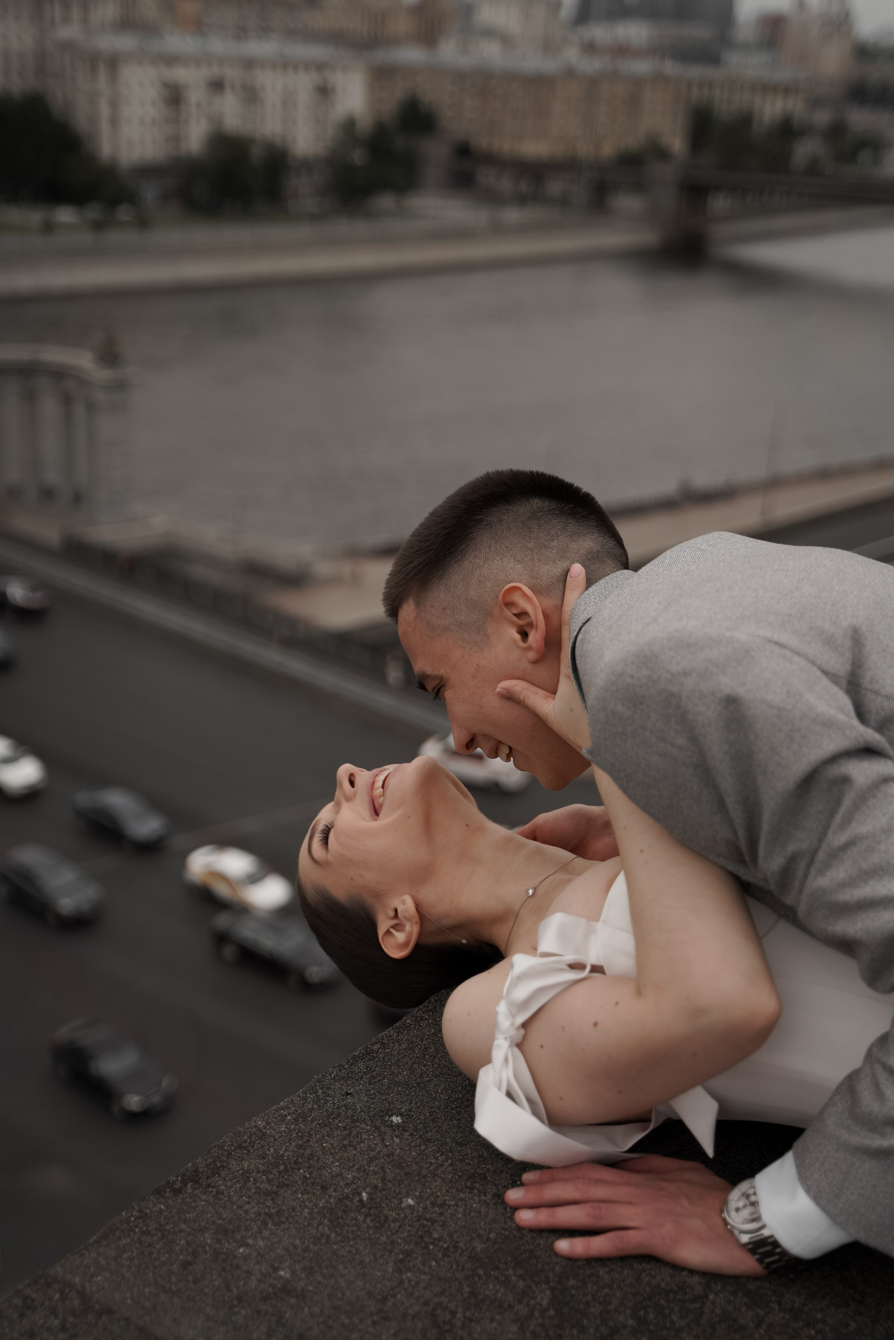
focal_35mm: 44
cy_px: 670
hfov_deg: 30.5
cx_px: 447
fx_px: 1639
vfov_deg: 44.5
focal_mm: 44
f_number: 2.8
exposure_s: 1/3200
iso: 100
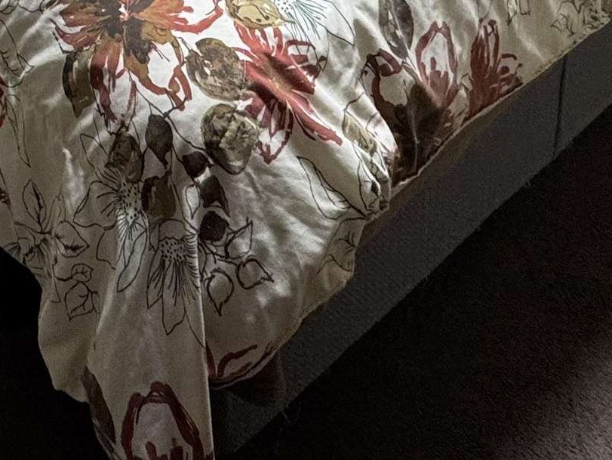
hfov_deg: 32.5
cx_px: -35
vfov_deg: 19.9
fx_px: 937
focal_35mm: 53
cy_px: -374
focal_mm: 2.22
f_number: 2.2
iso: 125
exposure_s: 1/120
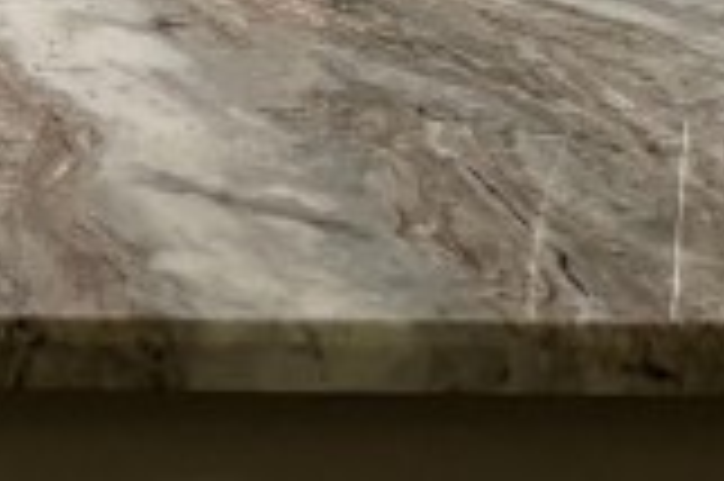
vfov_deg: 7.6
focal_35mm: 172
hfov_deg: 9.8
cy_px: -553
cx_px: -1259
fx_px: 3456
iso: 250
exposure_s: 1/60
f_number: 1.6
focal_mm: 5.96
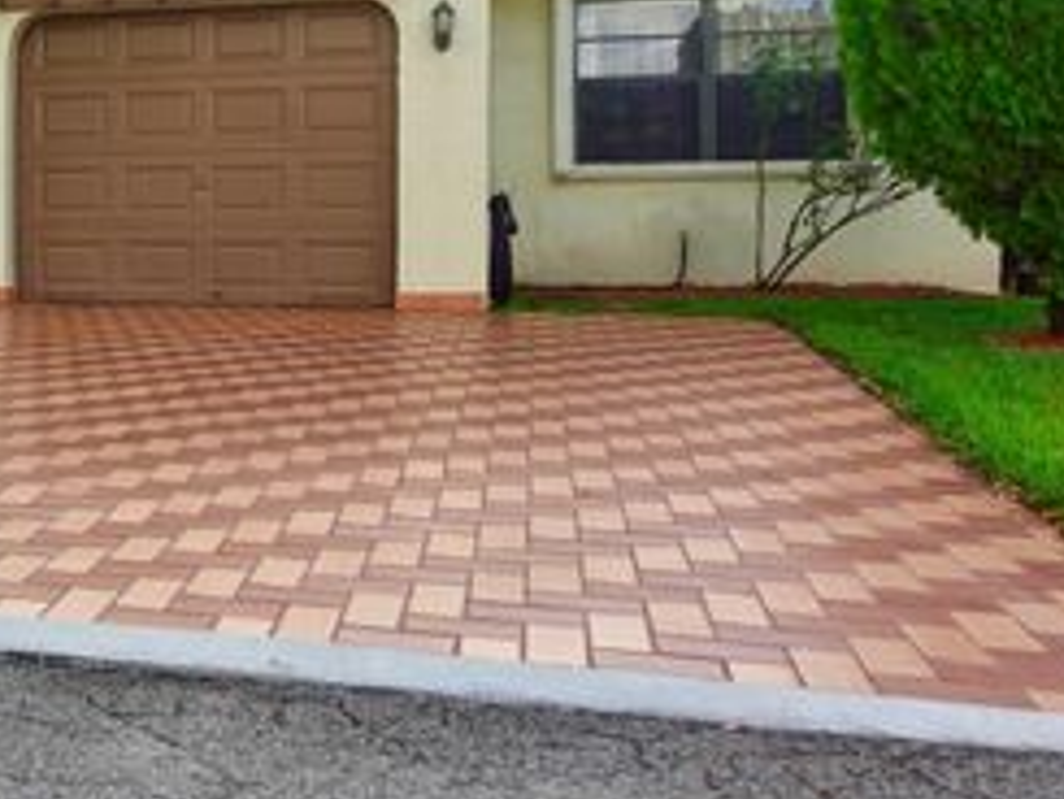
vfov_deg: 30.6
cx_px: 22
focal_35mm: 47
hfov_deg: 36.7
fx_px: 1445
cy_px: 258
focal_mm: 9.4
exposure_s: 1/250
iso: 125
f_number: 4
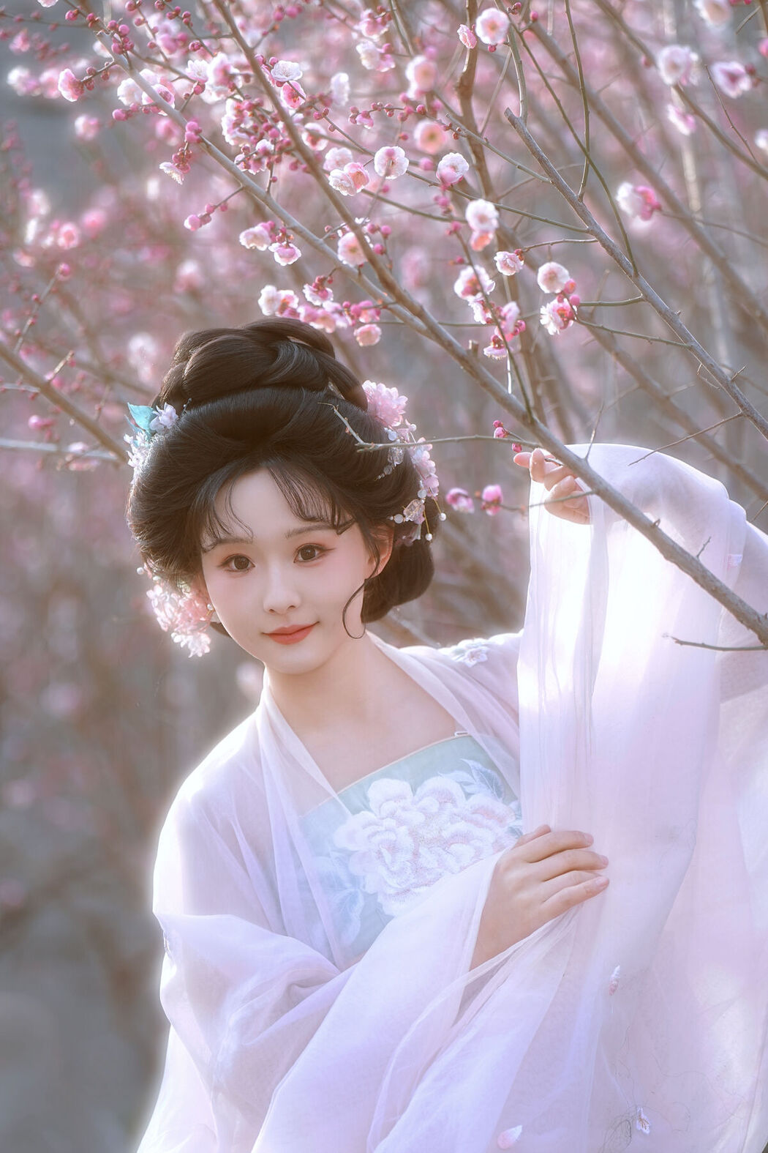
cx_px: 384
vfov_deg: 16.0
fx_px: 4096
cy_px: 576
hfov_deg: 10.7
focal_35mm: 128
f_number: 2.8
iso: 200
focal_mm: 128
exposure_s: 1/200
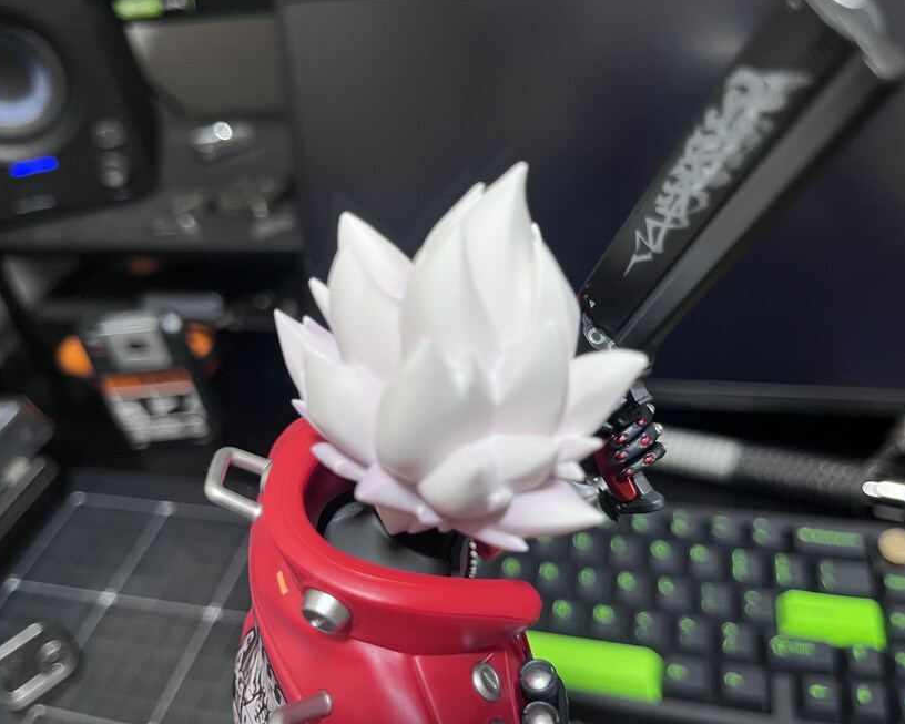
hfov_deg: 62.2
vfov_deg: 51.5
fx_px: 750
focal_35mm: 28
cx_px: 454
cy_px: 353
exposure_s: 1/60
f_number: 1.6
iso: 100
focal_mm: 5.1
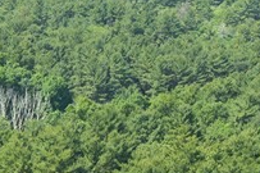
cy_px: 423
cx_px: 54
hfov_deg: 14.5
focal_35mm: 141
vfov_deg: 8.8
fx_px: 1017
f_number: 5.6
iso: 100
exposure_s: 1/200
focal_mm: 10.26
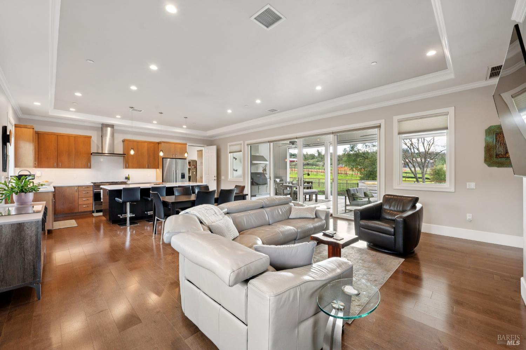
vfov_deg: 81.1
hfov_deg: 104.3
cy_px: 175
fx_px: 204
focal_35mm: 14
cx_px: 263
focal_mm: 14
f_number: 8
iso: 200
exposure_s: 1/20
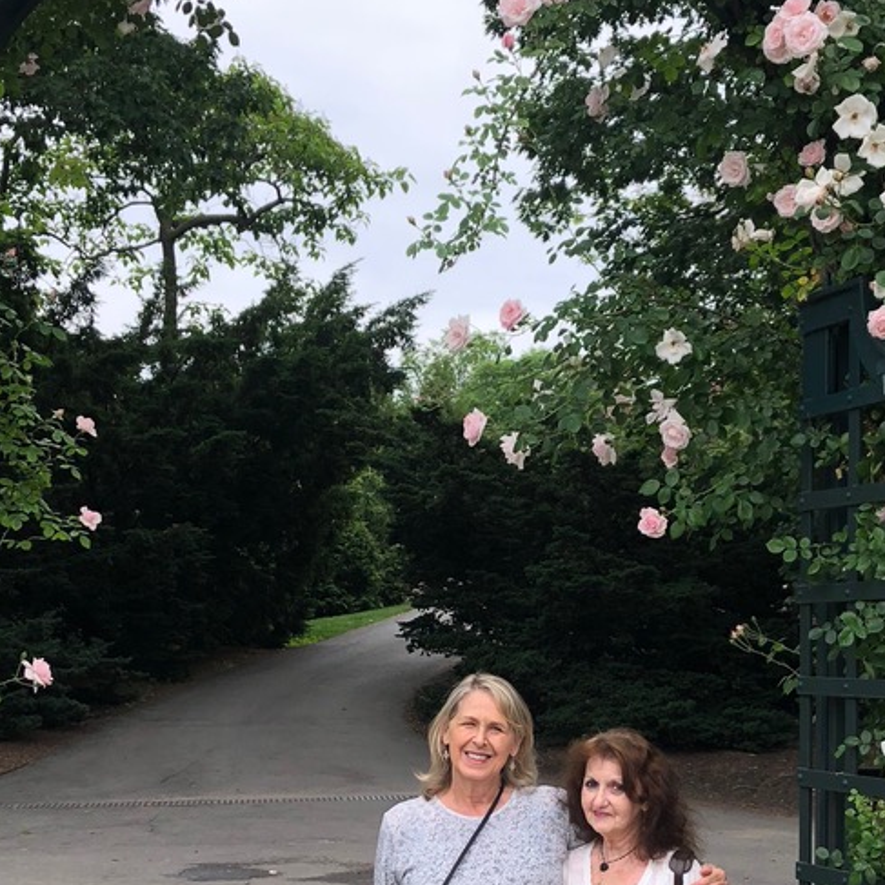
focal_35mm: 65
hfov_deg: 26.5
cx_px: 492
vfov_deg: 26.2
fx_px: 1880
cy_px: 658
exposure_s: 1/450
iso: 20
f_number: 1.8
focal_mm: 3.99
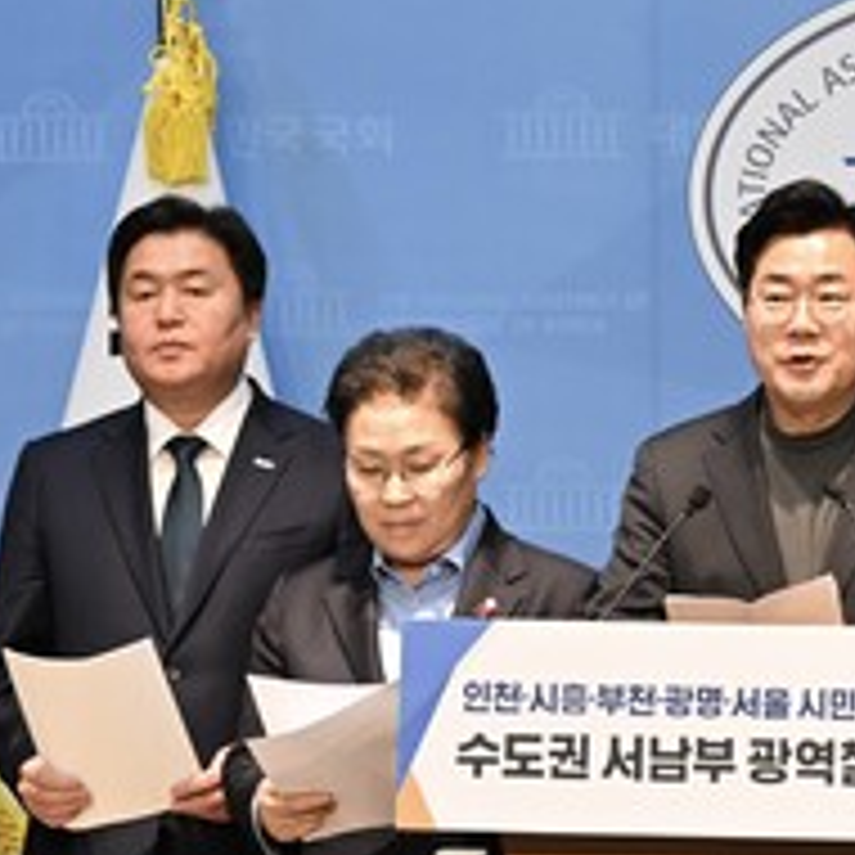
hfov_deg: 6.1
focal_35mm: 285
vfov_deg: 6.1
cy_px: 675
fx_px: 7964
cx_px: 223
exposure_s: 1/320
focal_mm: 91
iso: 1600
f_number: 4
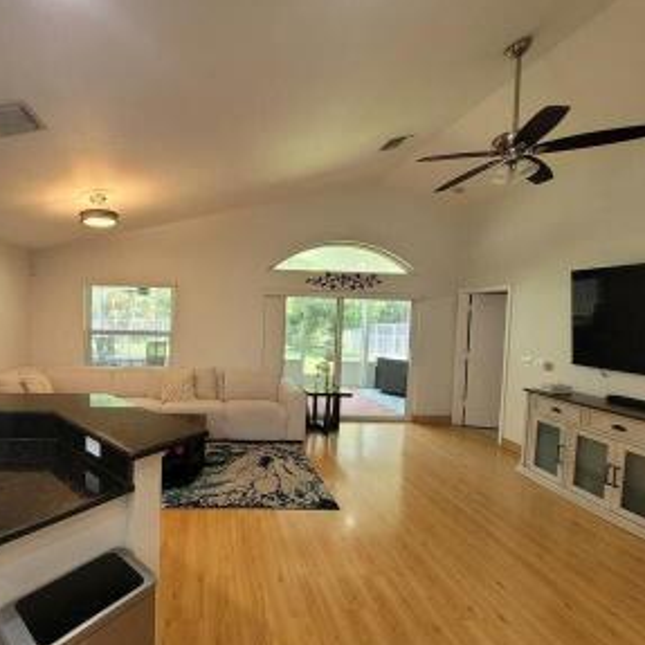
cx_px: 234
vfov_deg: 87.4
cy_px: 326
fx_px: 337
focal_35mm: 16
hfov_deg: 85.4
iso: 200
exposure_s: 1/60
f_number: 2.2
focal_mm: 1.74
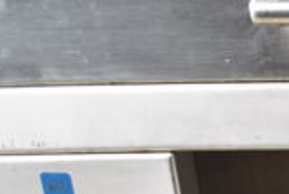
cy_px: 336
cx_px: 505
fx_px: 795
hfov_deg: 17.2
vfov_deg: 12.7
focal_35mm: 99
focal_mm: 18
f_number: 6.3
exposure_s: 1/200
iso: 200
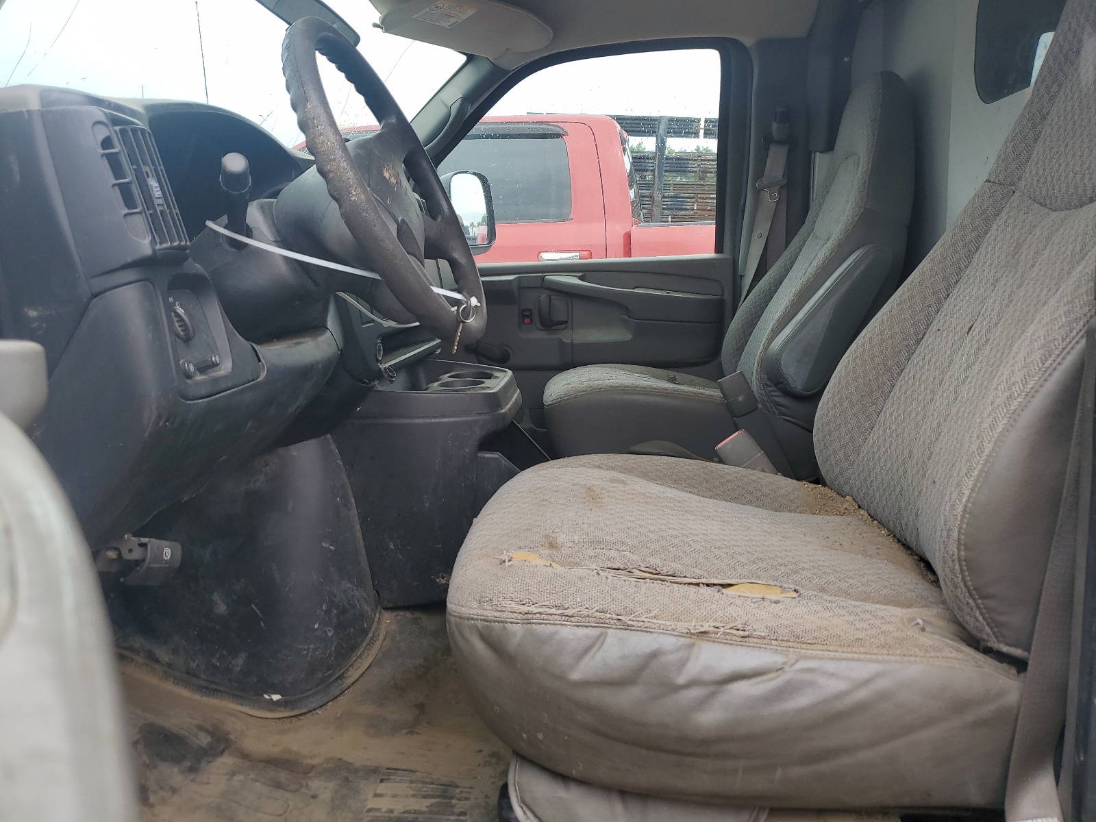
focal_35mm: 26
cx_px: 548
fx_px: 823
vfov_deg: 53.1
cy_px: 411
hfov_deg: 67.3
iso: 50
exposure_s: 1/476
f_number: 1.5
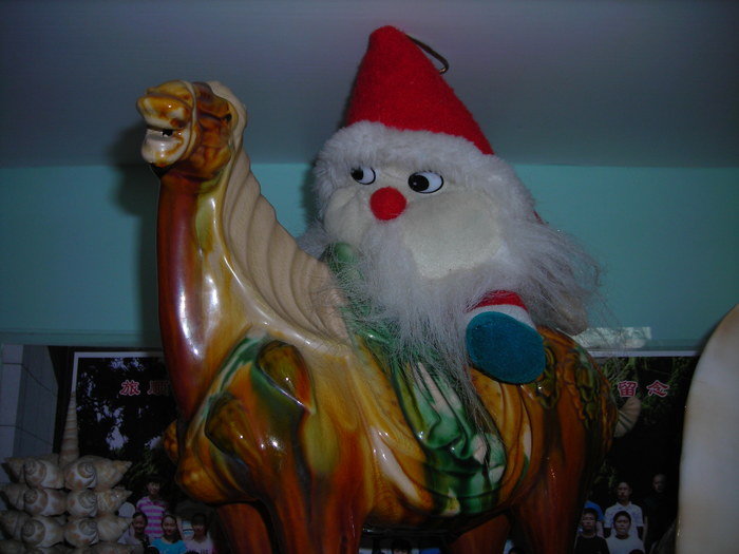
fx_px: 811
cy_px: 277
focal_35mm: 38
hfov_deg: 49.0
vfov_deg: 37.7
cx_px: 370
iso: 50
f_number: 3.2
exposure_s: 1/60.1
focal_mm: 6.3
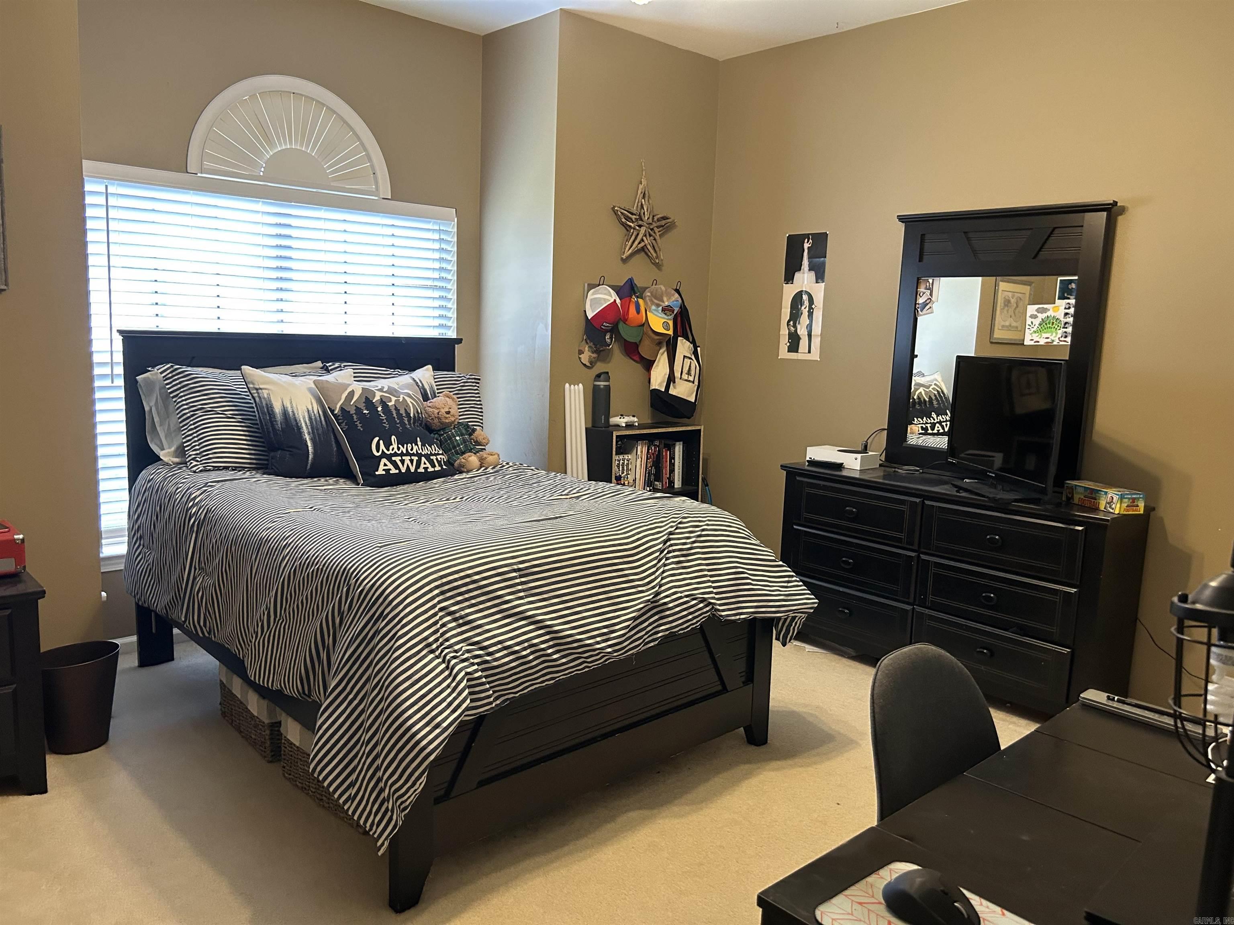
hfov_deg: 67.3
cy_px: 462
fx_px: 927
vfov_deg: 53.1
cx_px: 617
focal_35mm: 26
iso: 320
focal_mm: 5.7
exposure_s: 1/60
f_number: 1.5
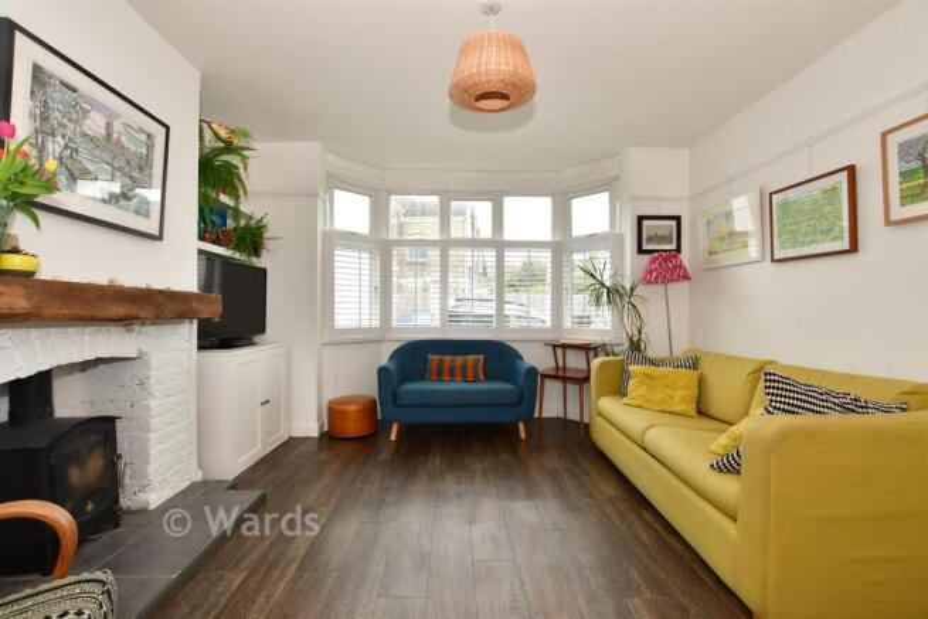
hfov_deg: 100.4
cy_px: 310
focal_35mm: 15
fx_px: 387
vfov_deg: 77.4
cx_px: 464
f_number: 5.6
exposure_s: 1/40
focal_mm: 10
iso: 200
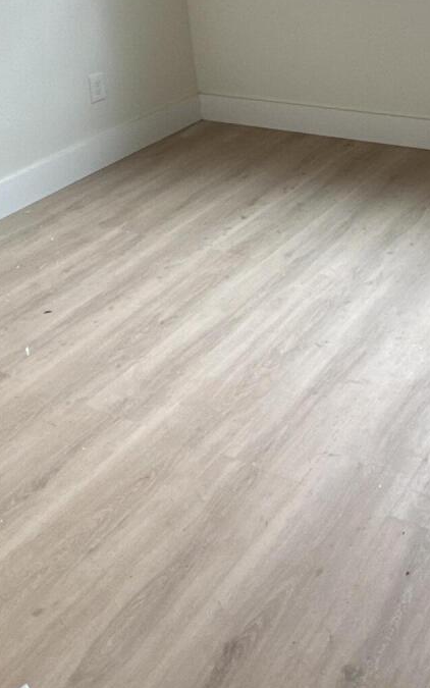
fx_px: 825
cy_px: -19
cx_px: 431
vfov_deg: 39.3
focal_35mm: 44
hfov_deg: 27.5
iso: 125
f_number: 2.2
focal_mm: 2.22
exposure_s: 1/91
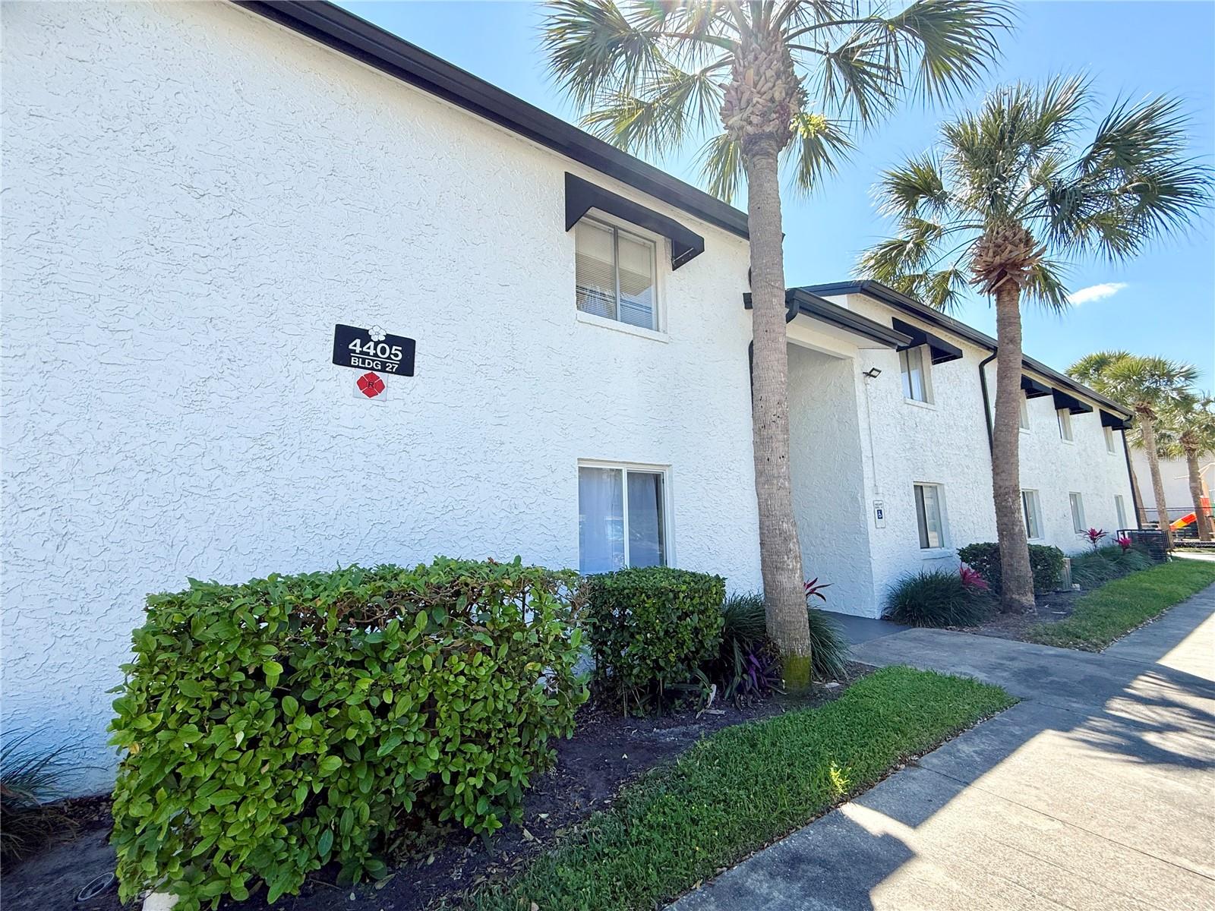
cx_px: 608
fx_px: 491
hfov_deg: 102.1
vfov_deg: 85.7
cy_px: 456
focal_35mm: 14
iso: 50
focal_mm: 2.22
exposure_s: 1/717
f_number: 2.2
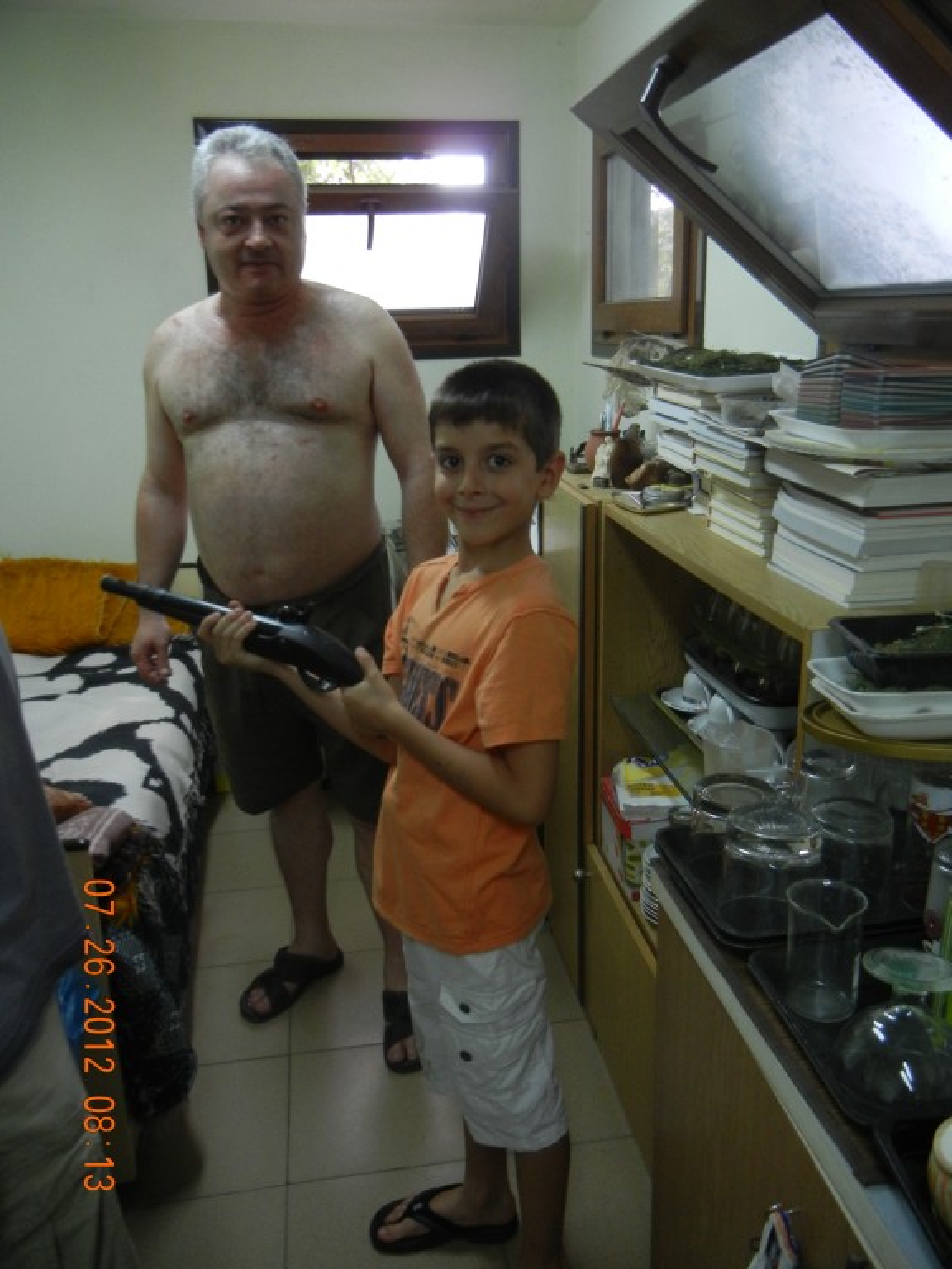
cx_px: 476
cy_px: 634
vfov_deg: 60.0
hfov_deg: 46.8
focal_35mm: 30
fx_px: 1100
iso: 400
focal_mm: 5.4
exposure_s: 1/45.1
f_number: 3.5
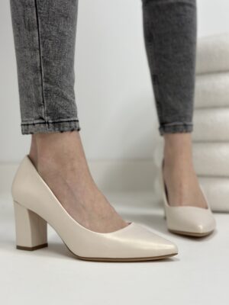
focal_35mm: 48
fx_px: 423
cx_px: 114
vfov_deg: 39.7
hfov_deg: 30.3
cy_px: 152
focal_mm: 6.86
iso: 125
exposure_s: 1/100
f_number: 1.78
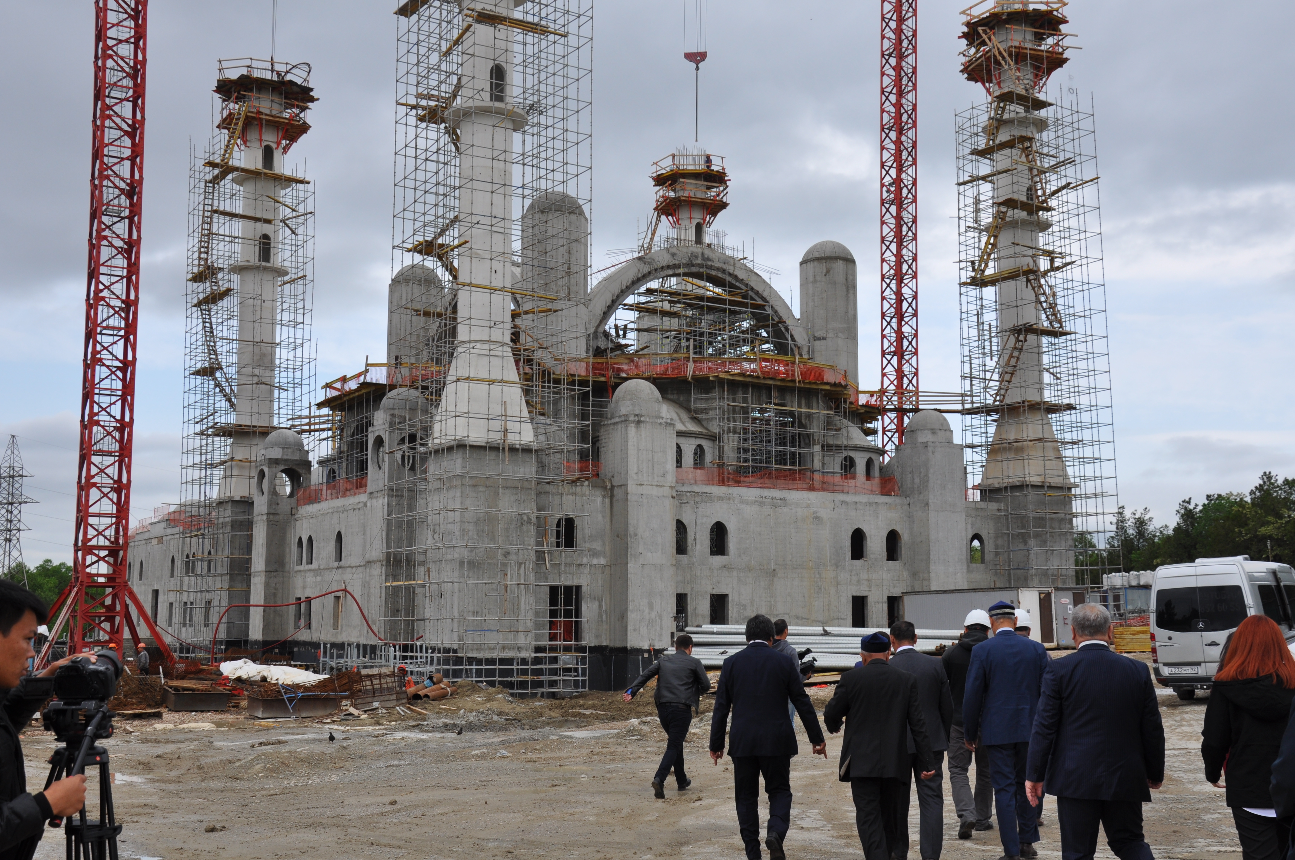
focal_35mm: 39
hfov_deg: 49.6
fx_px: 1401
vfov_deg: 34.1
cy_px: 430
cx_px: 648
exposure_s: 1/320
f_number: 9
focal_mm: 26
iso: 200
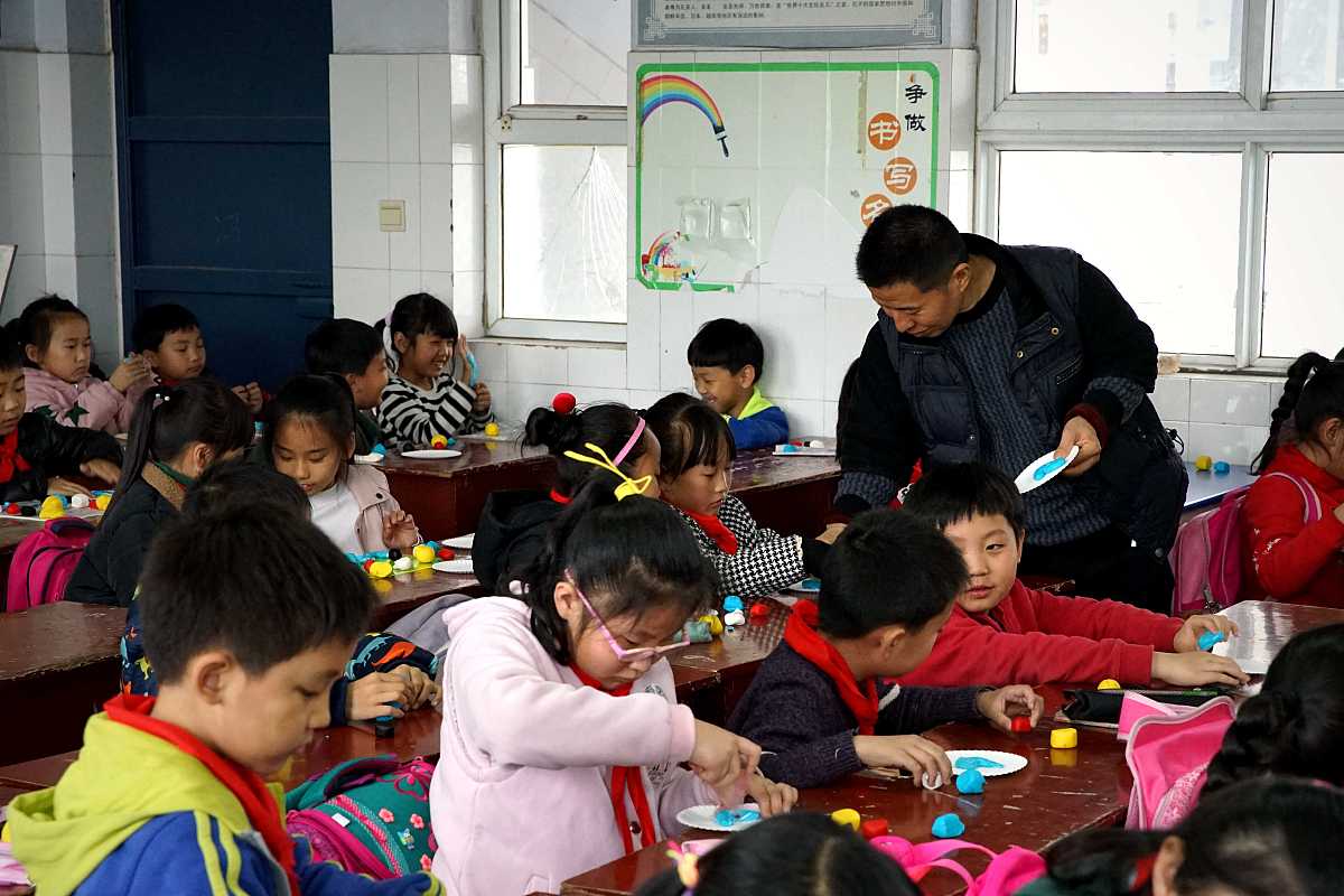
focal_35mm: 70
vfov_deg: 19.5
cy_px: 448
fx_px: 2613
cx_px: 672
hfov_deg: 28.8
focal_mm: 70
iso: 4000
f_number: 8
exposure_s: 1/80
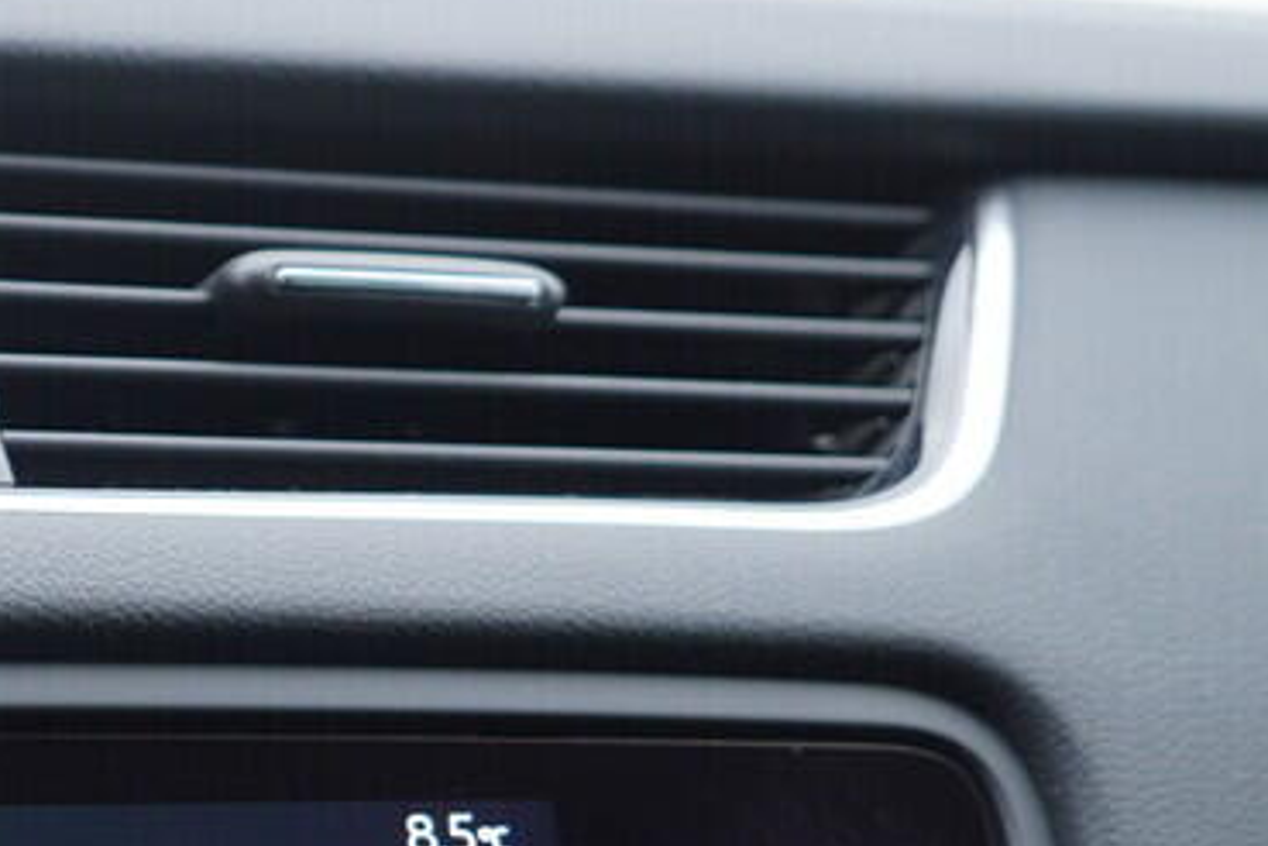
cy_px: 1150
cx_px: -237
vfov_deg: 13.1
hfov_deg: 19.3
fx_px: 3522
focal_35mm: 100
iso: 160
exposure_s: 1/40
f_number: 2.8
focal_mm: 24
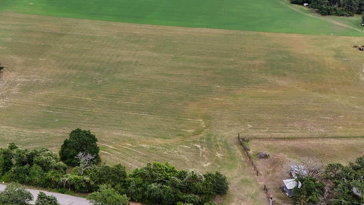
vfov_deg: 37.7
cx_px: 144
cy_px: 46
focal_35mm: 30
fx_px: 290
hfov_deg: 63.7
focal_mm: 18
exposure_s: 3.2
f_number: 7.1
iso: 160
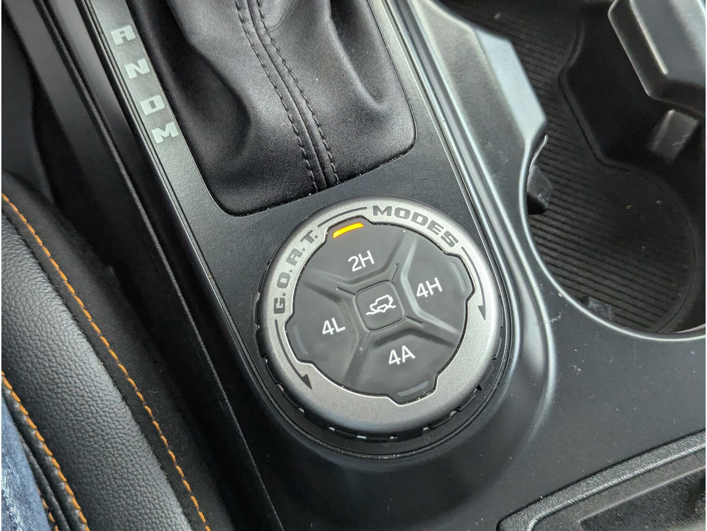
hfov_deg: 39.7
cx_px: 354
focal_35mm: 48
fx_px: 980
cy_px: 266
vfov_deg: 30.3
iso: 487
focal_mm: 6.81
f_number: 1.85
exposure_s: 1/273
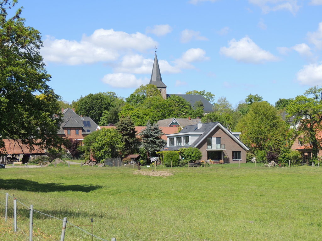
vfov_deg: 21.0
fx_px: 651
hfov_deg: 27.8
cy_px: 120
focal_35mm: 70
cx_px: 161
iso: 100
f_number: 3.9
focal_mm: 12.4
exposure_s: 1/640
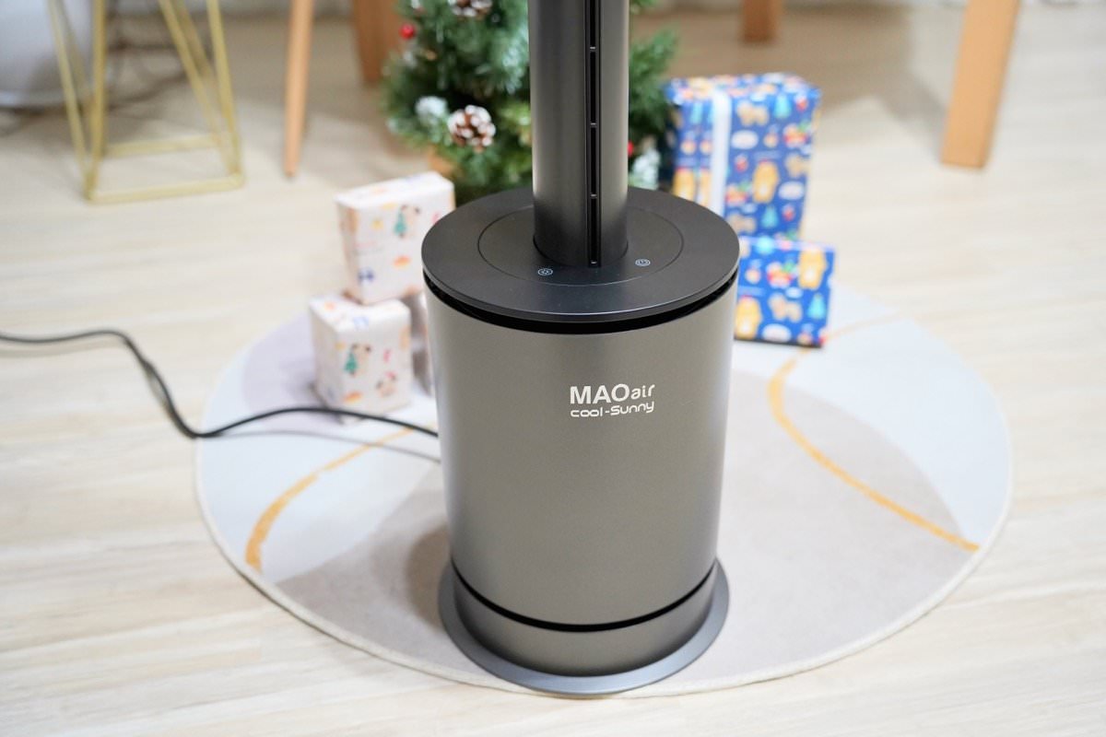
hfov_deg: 50.0
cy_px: 368
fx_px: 1186
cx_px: 553
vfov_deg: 34.5
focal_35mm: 39
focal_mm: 38.6
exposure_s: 1/160
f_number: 2.8
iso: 3200
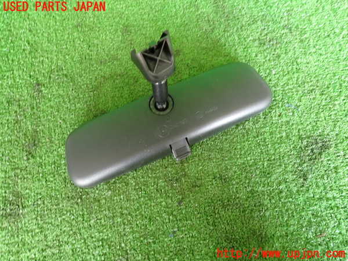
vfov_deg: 54.9
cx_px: 174
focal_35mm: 25
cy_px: 130
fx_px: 251
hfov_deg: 69.4
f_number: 2
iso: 200
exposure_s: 1/40
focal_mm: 4.5
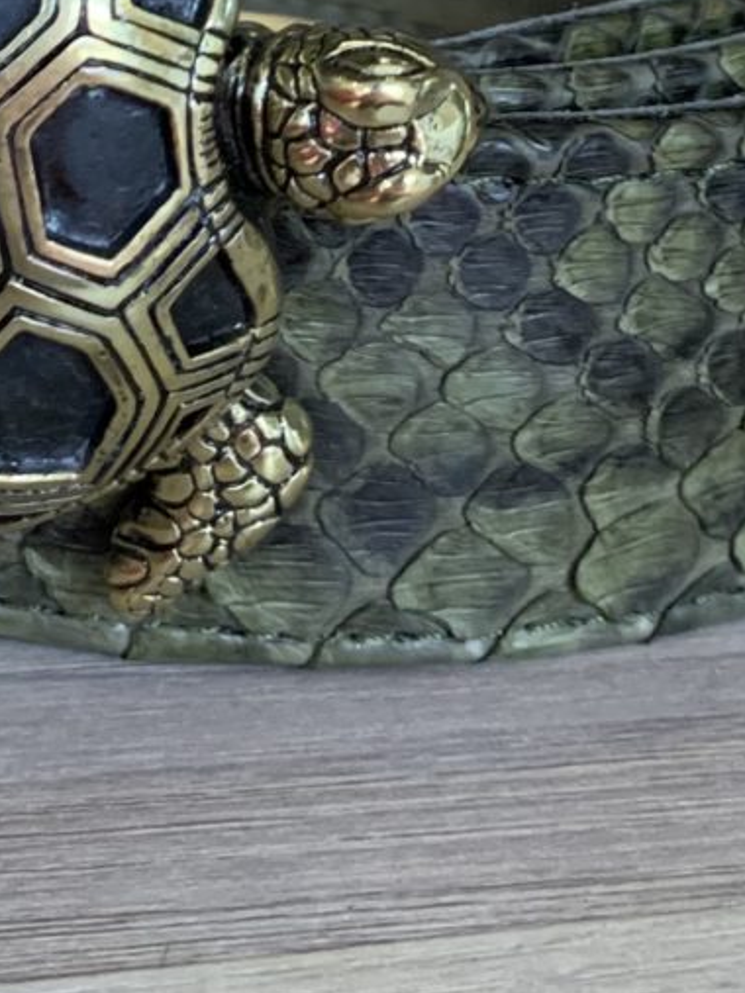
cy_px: -425
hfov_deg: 14.0
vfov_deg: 17.2
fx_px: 3014
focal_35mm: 105
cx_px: 182
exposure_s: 1/33
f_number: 1.8
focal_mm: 4.25
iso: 320
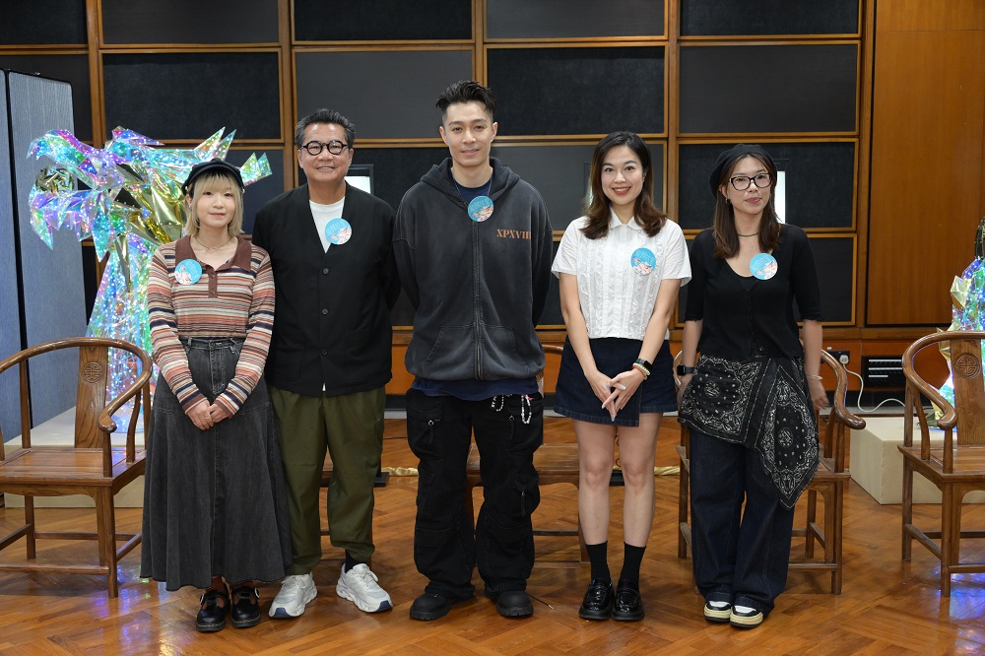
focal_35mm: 42
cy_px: 328
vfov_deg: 31.9
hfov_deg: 46.4
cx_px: 492
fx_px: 1149
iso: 2000
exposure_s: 1/80
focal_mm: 42
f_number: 5
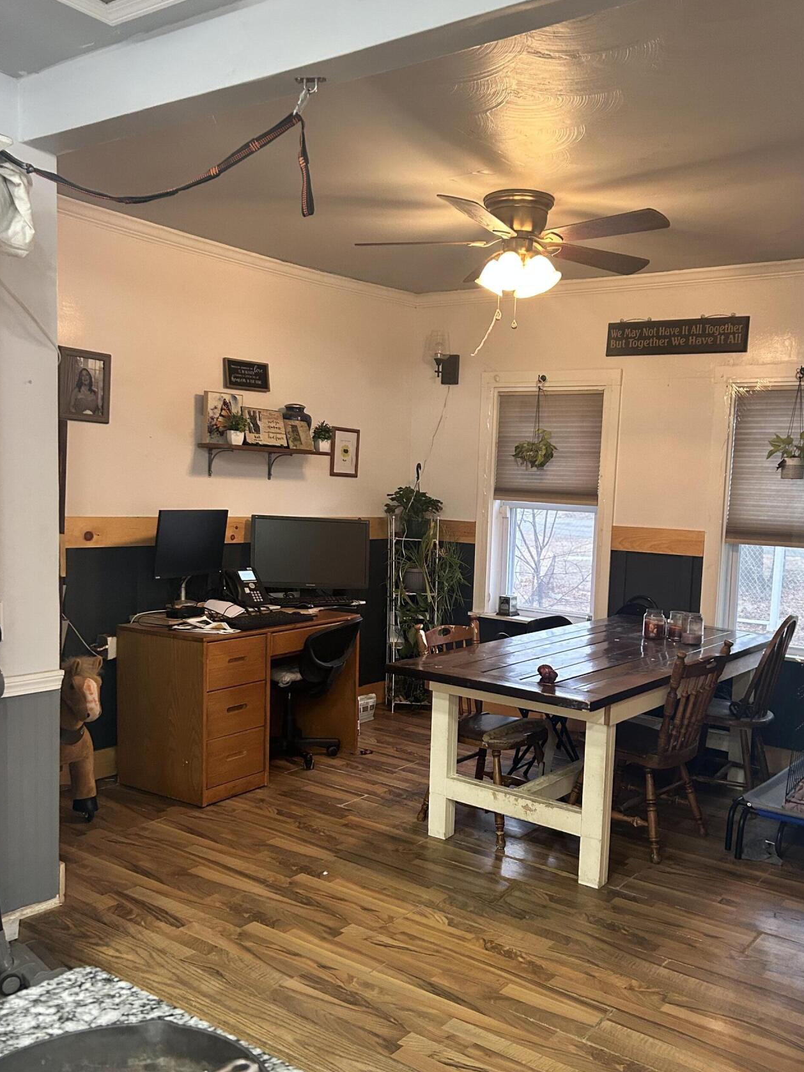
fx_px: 960
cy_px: 587
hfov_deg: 45.3
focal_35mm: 31
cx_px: 472
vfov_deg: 58.2
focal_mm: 5.7
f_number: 1.5
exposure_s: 1/60
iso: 250
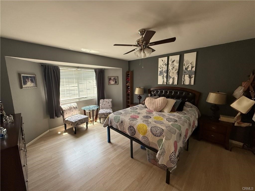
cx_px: 128
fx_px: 103
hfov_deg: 102.1
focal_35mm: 14
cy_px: 96
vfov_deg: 85.7
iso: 320
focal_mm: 2.22
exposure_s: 1/120
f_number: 2.2
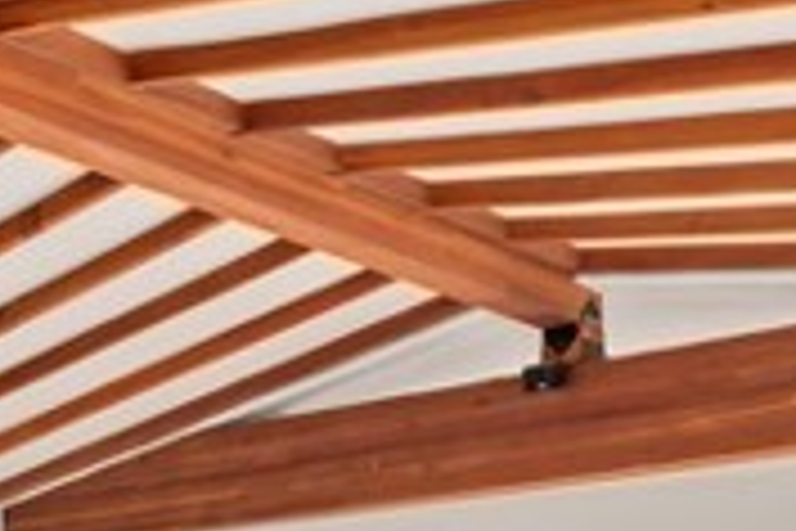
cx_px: 36
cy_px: 740
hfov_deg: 24.1
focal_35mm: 81
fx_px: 1791
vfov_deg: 15.8
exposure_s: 1/20
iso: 400
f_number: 11
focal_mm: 14
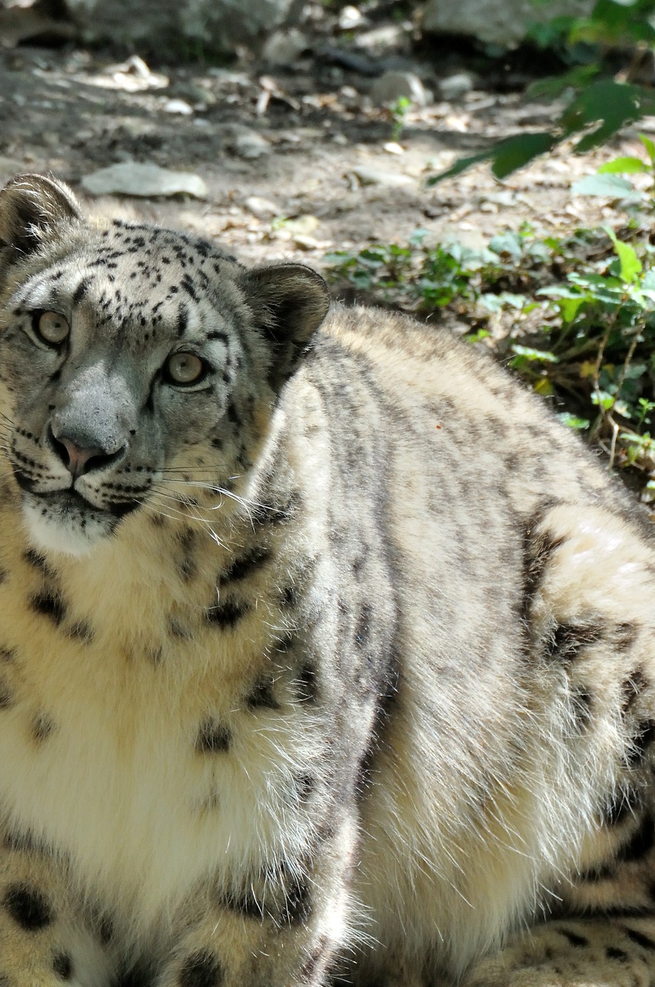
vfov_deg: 3.8
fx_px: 14912
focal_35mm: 545
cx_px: 297
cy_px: 660
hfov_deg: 2.5
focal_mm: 220
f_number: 10
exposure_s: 1/400
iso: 1250
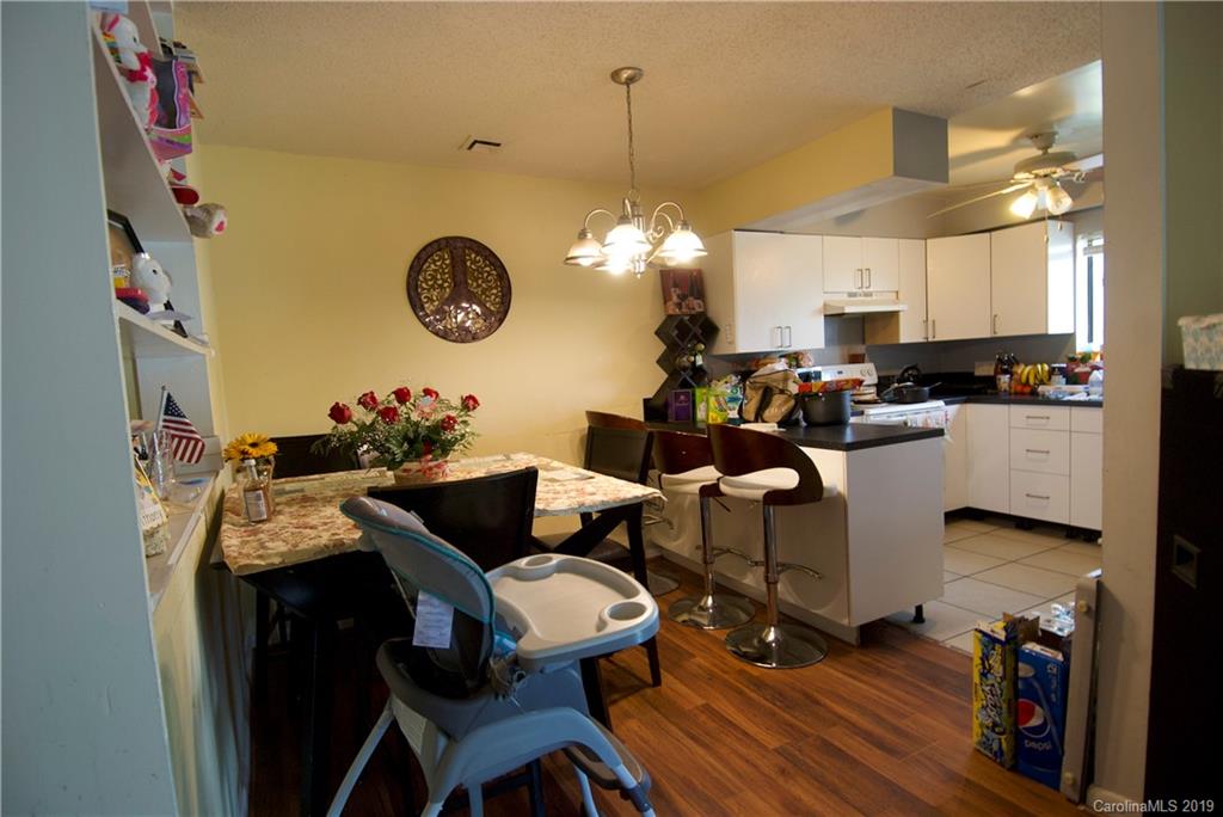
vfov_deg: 67.5
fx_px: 612
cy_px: 408
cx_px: 612
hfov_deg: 90.0
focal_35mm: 18
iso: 400
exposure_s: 1/15
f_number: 4
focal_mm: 12
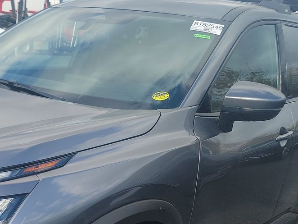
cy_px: 197
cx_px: 53
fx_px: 499
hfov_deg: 32.2
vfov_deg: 24.6
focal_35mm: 58
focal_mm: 6.7
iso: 50
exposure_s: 1/419
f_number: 1.8
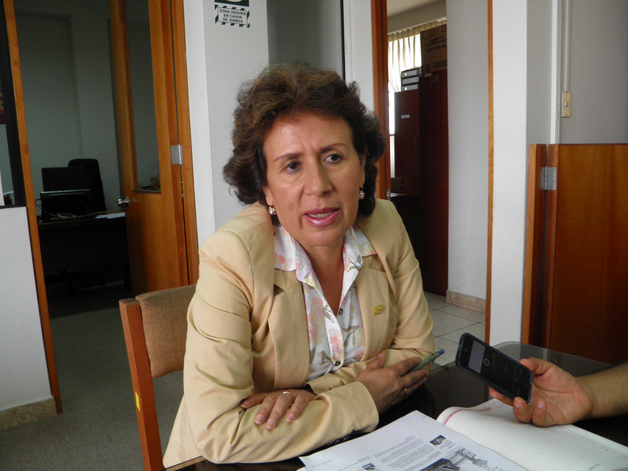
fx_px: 508
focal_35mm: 28
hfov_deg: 63.4
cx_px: 314
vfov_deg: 49.7
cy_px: 236
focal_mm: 4.9
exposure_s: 1/30
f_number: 2.8
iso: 100
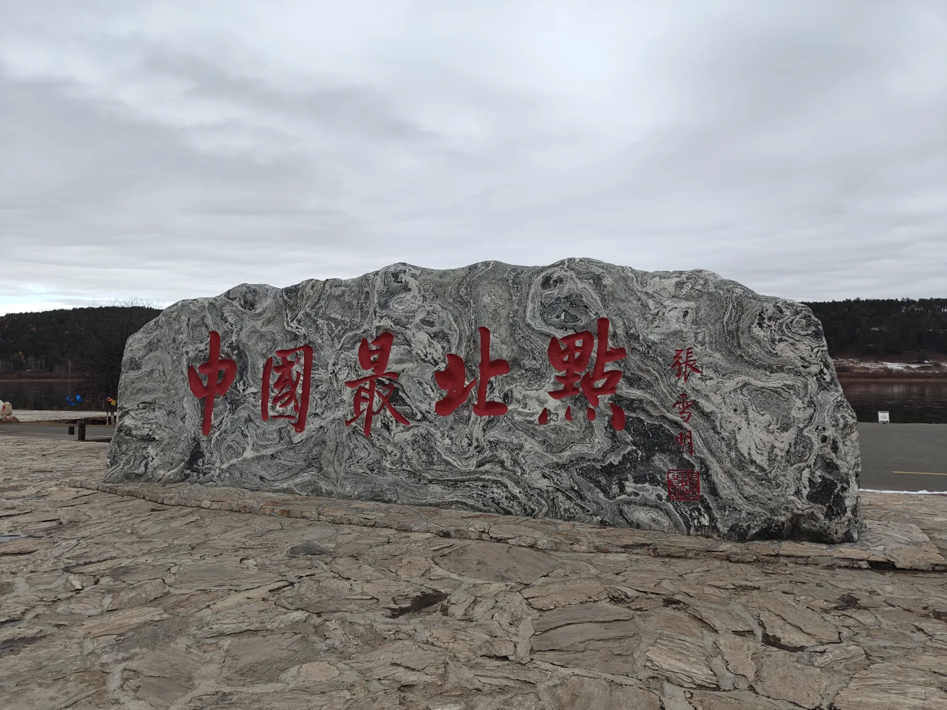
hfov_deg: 73.9
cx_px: 474
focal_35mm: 23
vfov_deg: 58.9
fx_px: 629
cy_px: 355
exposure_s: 1/911
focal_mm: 6.06
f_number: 1.6
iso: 50
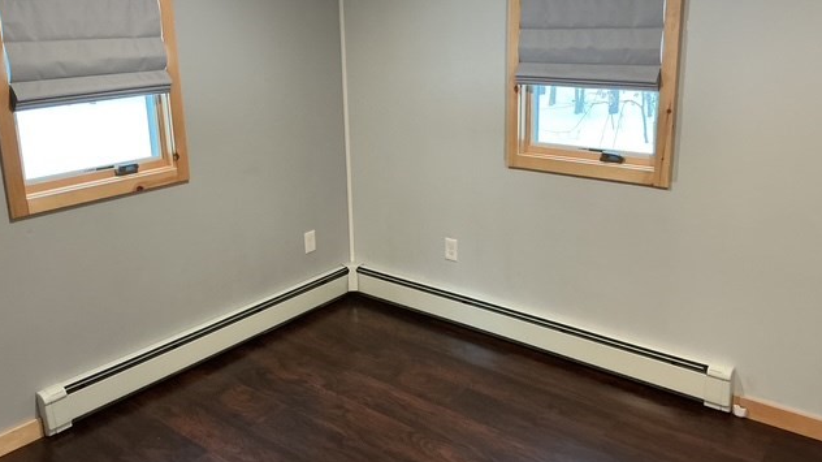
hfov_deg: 61.0
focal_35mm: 32
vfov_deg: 36.5
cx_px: 410
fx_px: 697
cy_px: 177
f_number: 1.8
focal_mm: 3
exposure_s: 1/60
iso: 200
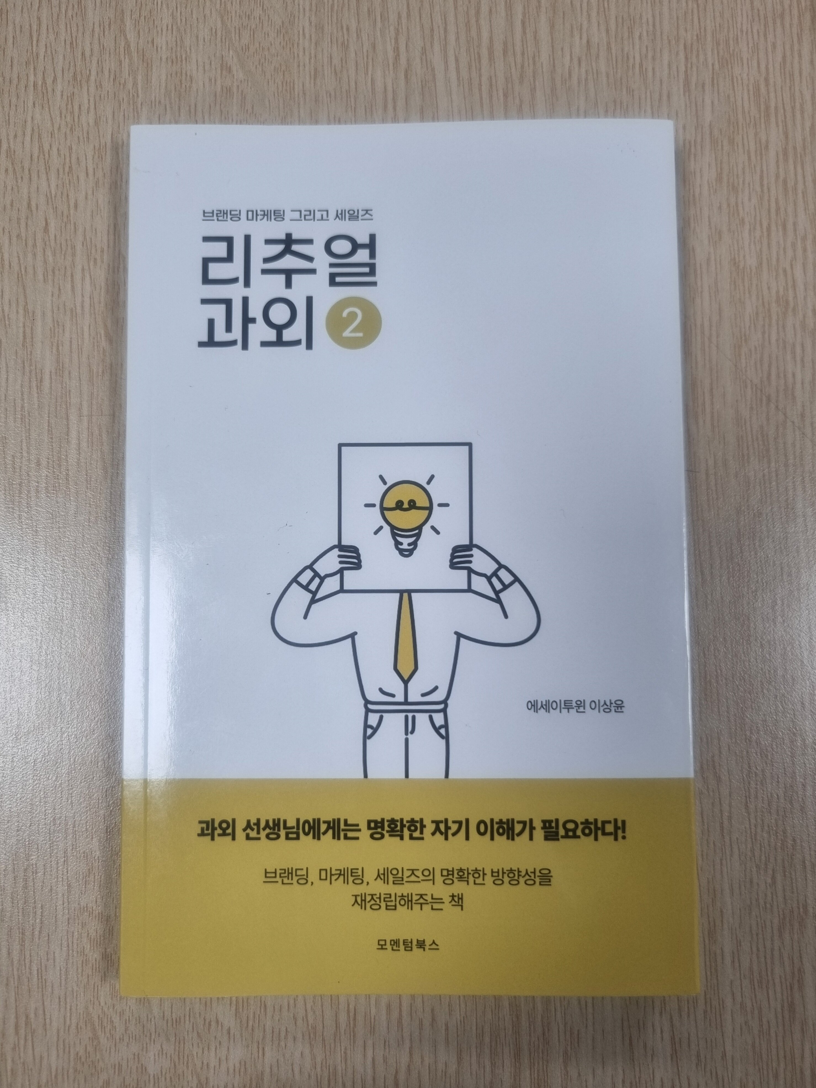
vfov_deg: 67.3
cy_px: 544
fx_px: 817
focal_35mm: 26
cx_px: 408
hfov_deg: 53.1
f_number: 1.8
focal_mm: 5.4
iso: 80
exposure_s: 1/120
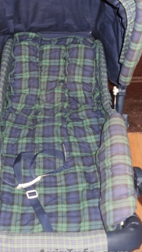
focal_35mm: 43
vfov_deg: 47.3
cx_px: 50
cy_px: 123
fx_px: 288
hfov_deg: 27.6
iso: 125
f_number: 3.5
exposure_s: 1/30
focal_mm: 6.3
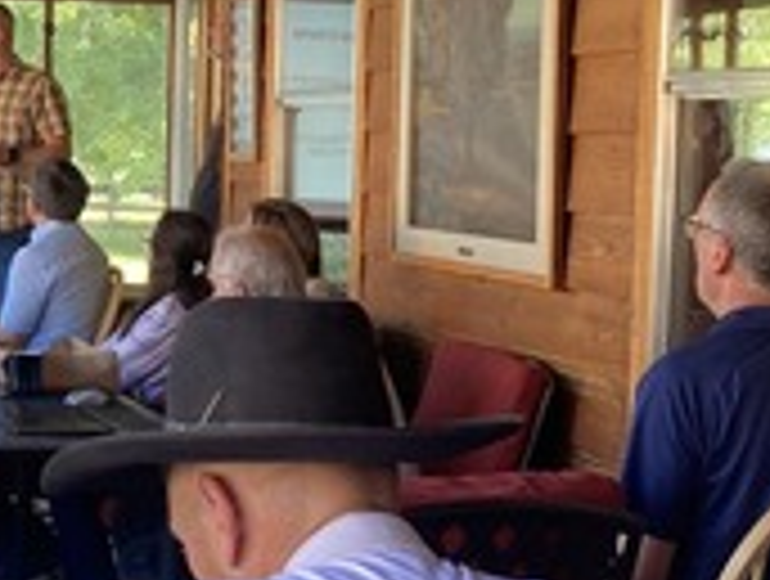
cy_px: 193
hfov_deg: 18.9
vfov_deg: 15.1
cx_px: -140
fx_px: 2185
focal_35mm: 98
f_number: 1.8
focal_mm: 3.99
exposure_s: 1/60
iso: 64
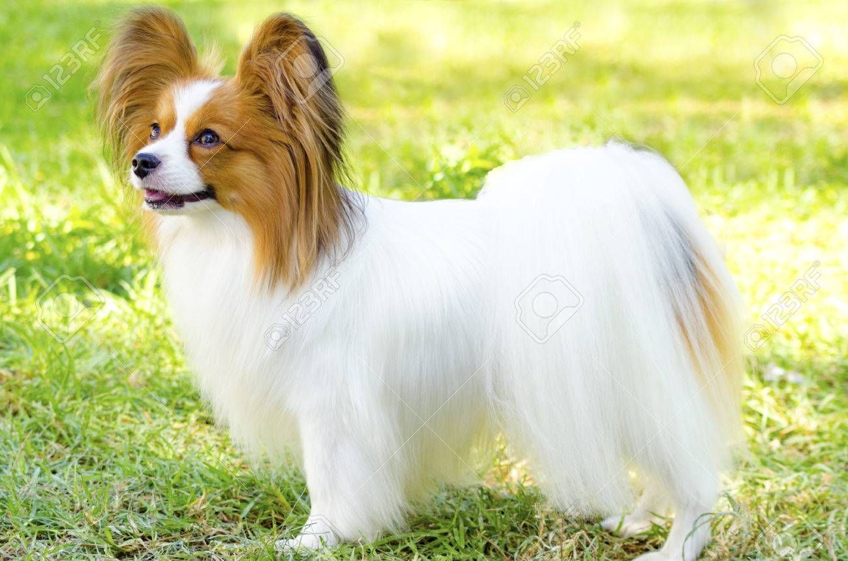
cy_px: 280
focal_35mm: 105
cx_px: 424
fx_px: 2468
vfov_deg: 13.0
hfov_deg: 19.5
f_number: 5
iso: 200
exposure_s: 1/800
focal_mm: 70
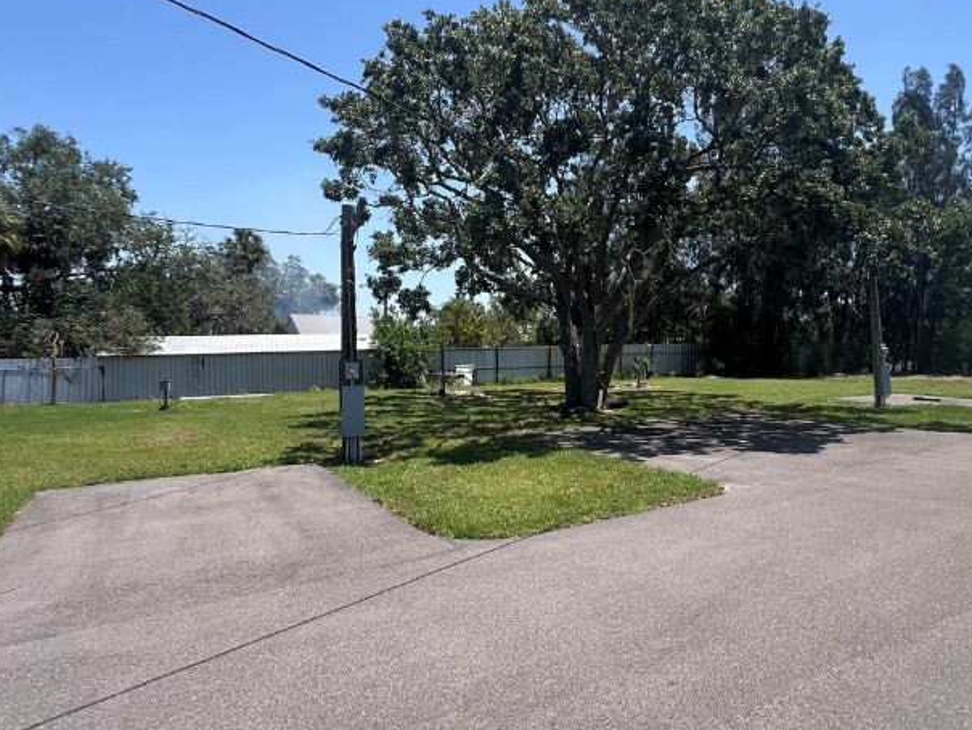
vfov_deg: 60.9
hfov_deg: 76.2
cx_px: 532
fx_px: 618
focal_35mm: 22
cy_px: 318
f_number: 1.8
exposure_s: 1/1074
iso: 32
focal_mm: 1.57
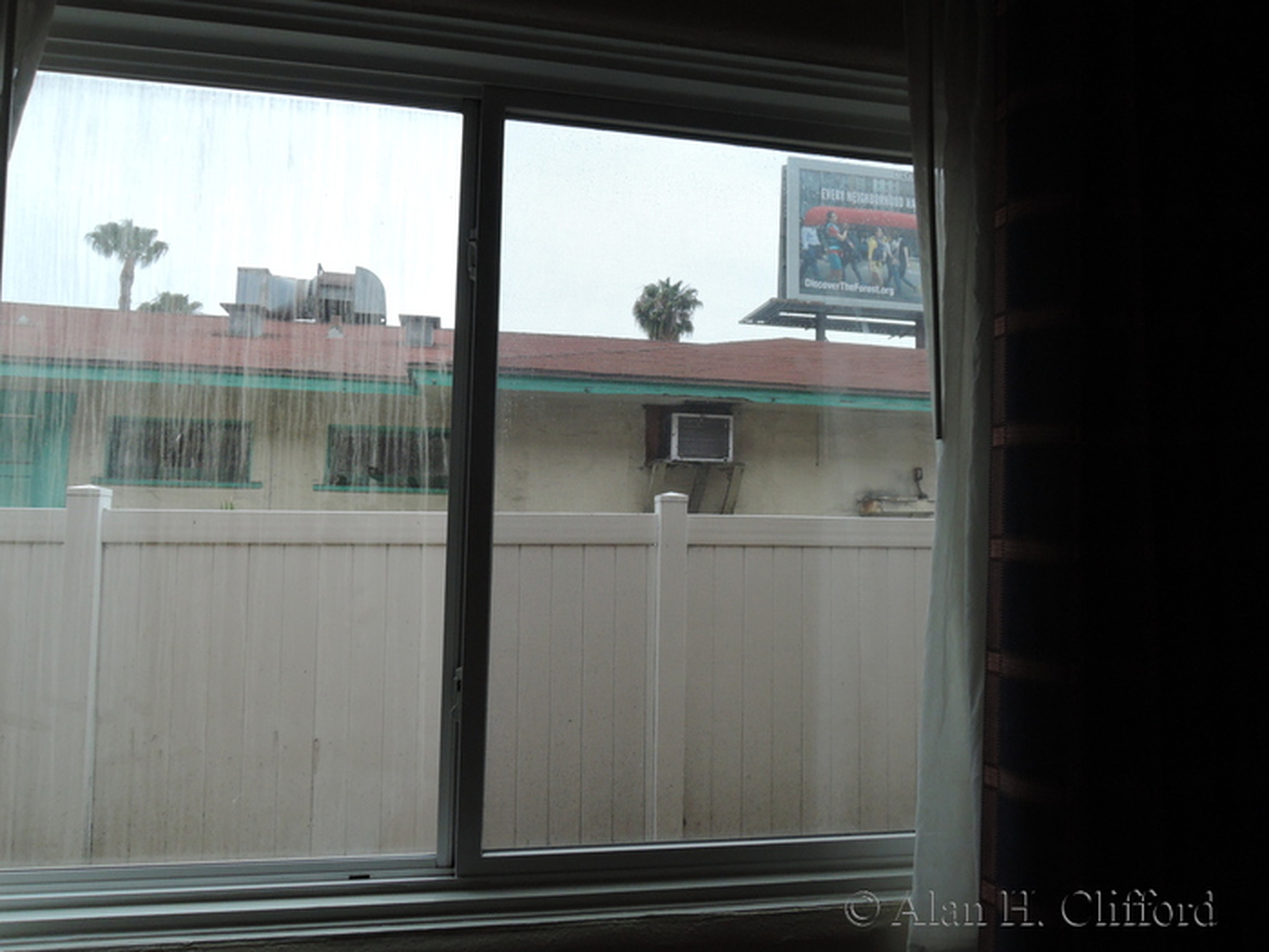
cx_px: 634
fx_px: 880
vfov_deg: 56.8
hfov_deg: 71.6
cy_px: 476
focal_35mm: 24
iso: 400
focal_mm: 5.1
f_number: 6.3
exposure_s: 1/160
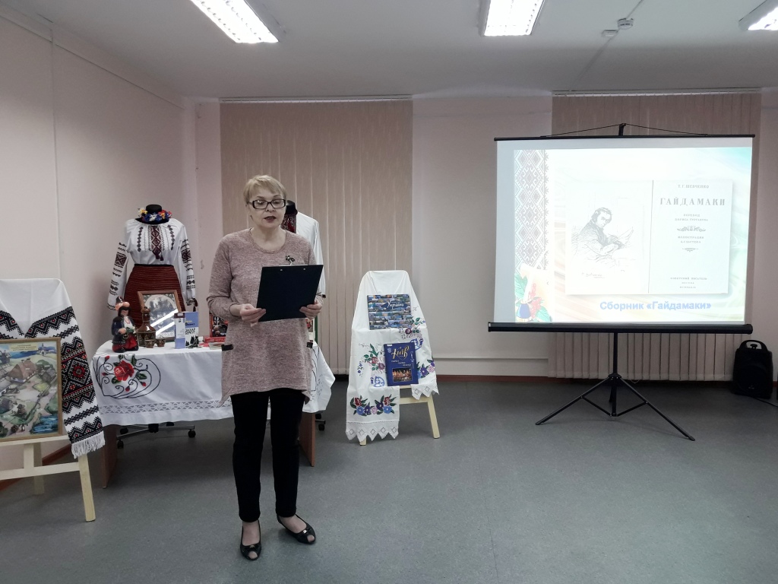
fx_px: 629
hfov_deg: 63.4
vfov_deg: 49.7
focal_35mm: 28
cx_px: 389
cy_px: 292
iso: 64
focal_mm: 3.7
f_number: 1.9
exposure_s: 1/33
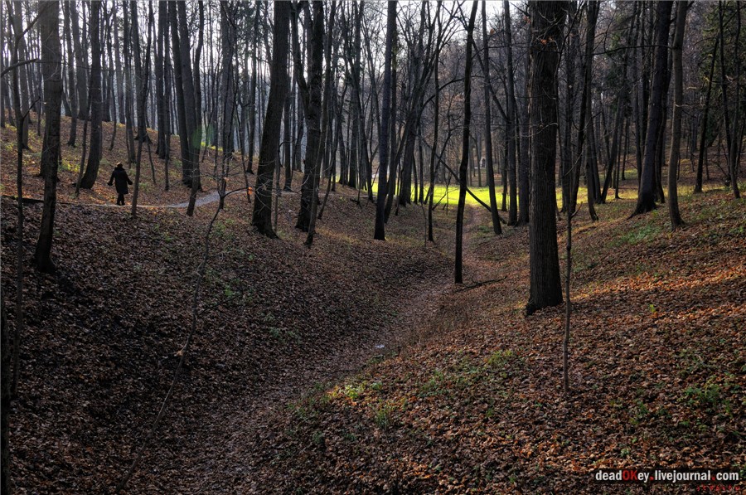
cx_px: 373
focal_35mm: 36
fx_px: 745
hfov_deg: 53.2
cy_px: 248
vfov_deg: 36.8
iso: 400
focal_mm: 24
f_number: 9
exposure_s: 1/100
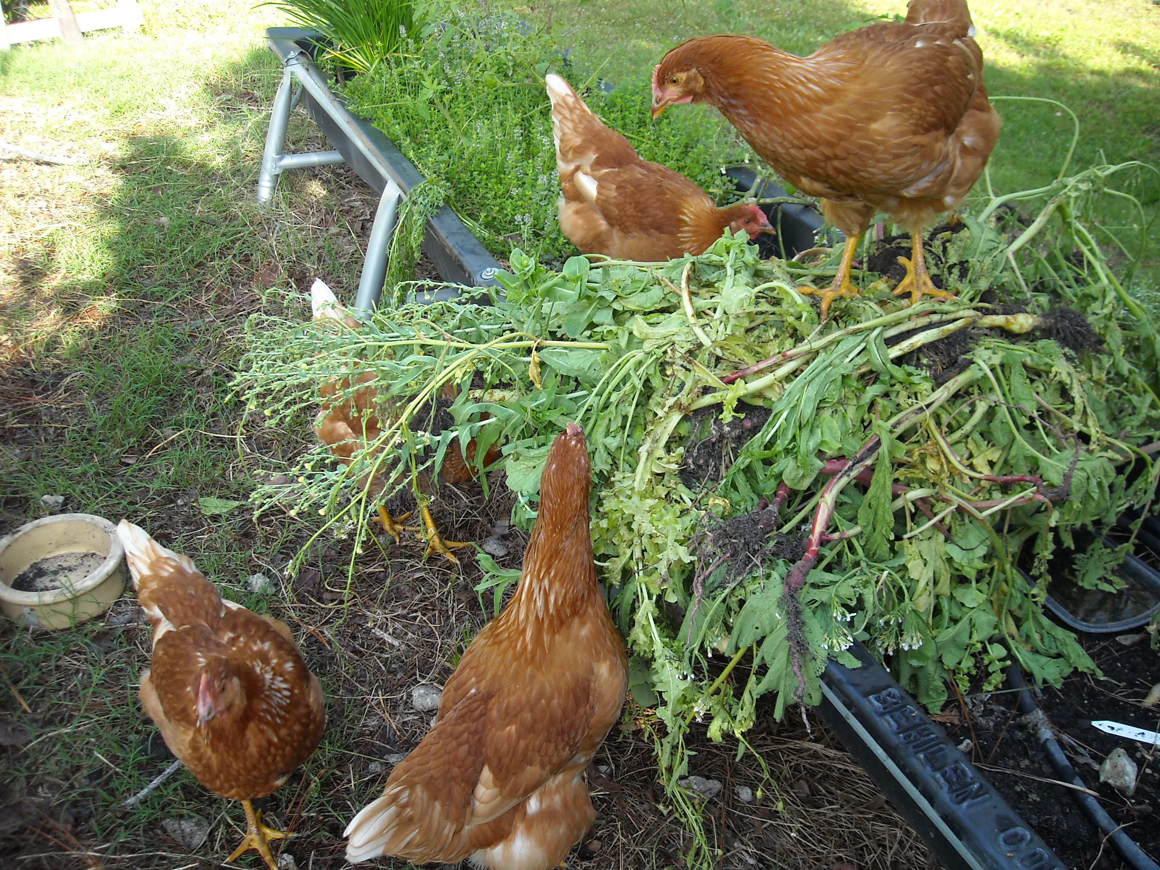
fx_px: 1173
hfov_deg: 52.6
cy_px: 435
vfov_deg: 40.7
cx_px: 580
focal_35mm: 35
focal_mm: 5.7
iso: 64
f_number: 2.8
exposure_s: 1/100
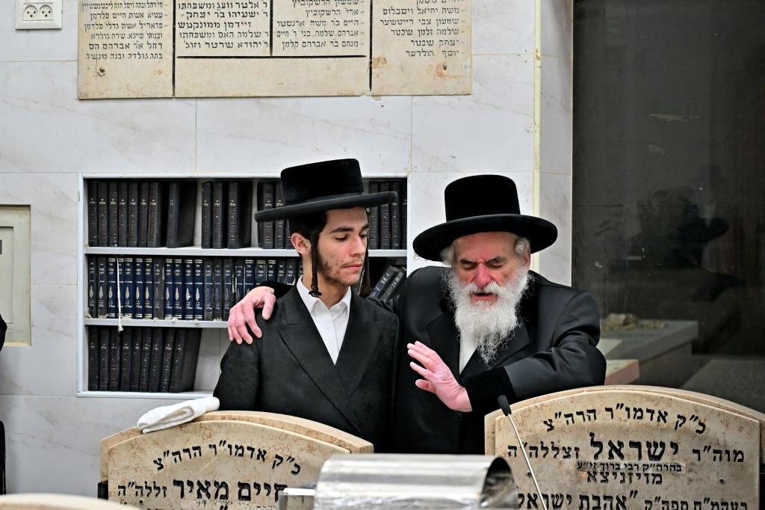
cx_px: 382
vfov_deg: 10.6
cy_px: 255
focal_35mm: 129
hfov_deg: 15.9
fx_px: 2740
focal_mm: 86
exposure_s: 1/200
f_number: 4
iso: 640
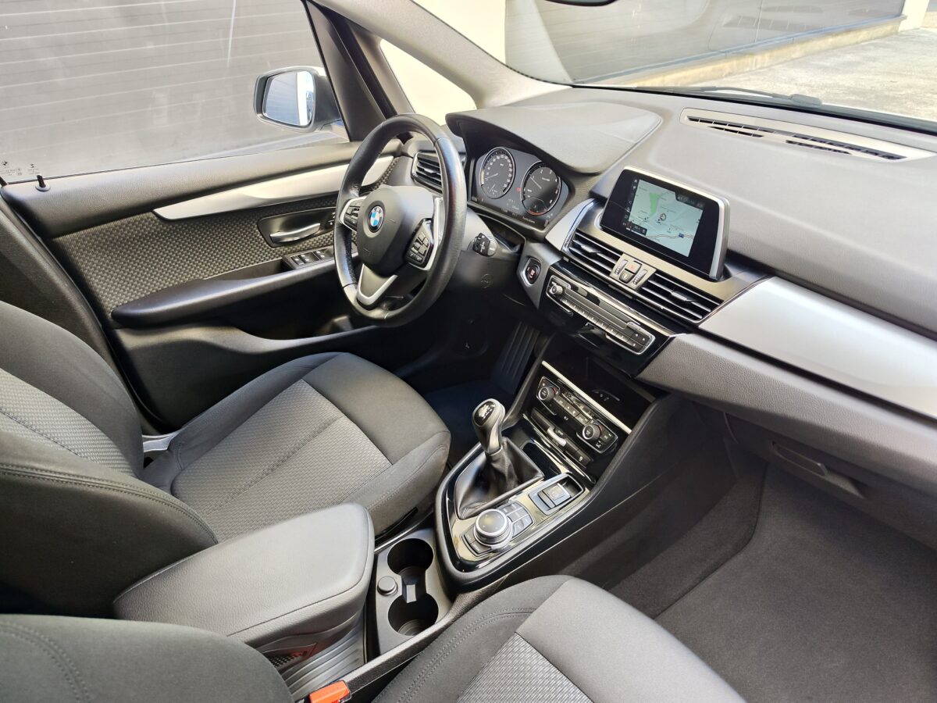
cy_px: 352
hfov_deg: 73.9
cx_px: 468
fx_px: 623
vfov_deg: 58.9
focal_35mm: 23
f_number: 1.69
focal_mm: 7.01
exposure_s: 1/100
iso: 435
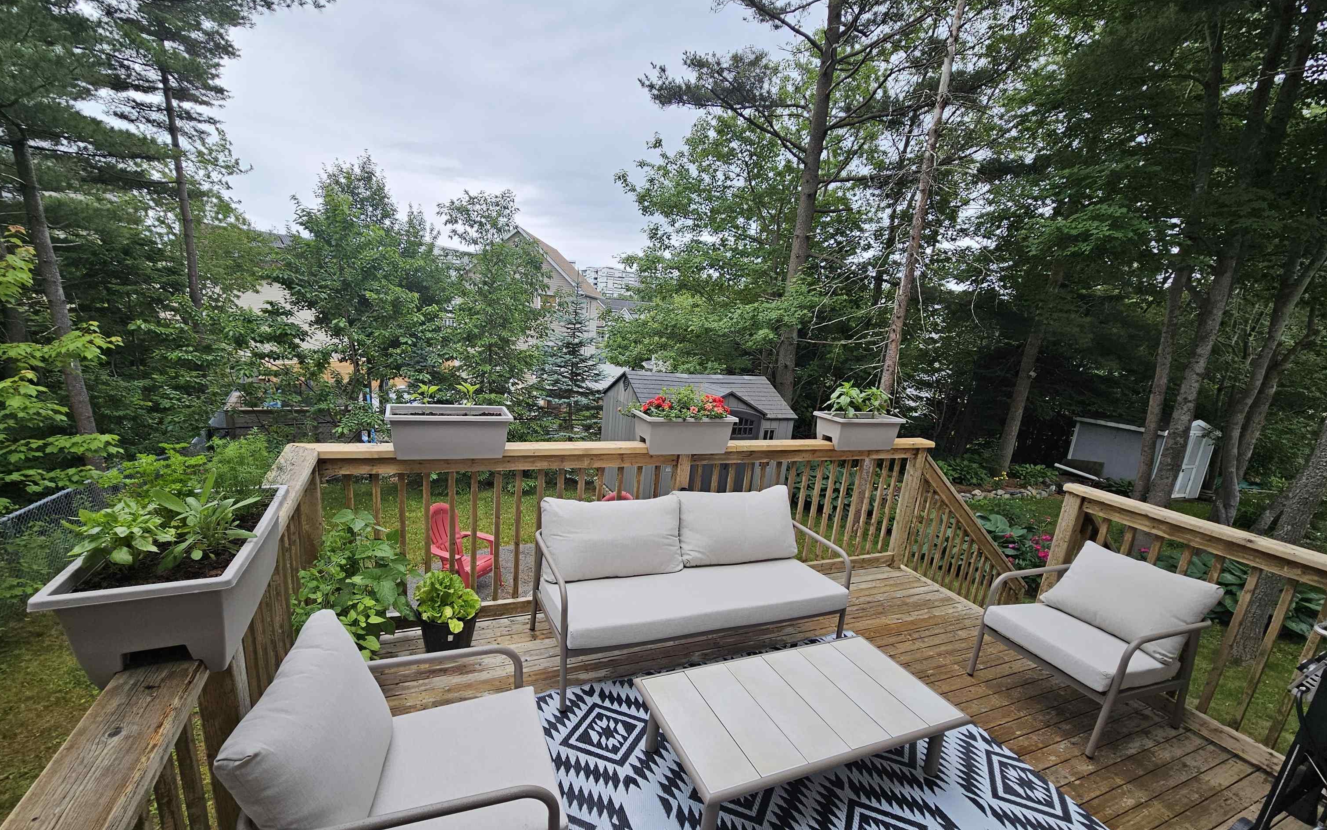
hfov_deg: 105.3
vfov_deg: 78.3
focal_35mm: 14
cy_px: 468
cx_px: 657
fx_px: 506
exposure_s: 1/120
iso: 50
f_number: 2.2
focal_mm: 2.2
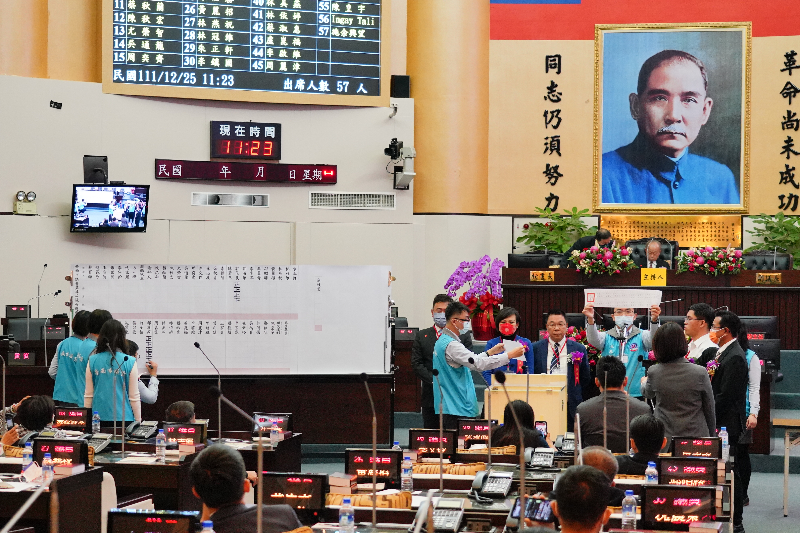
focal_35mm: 73
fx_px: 1622
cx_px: 400
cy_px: 266
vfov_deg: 18.7
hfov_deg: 27.7
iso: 3200
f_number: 4
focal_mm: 49
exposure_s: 1/250
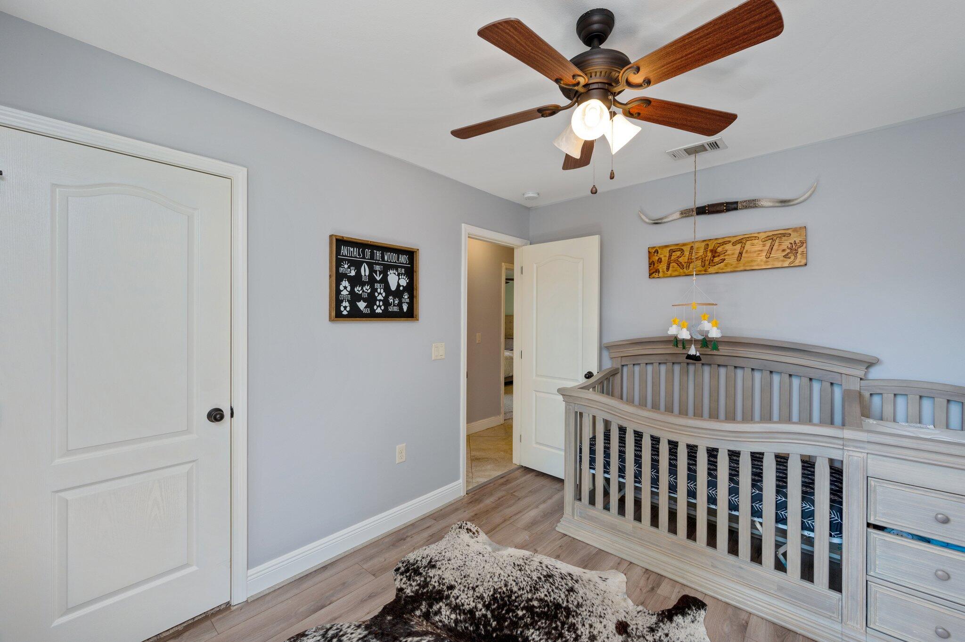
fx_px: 375
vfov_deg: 81.1
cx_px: 482
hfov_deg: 104.3
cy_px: 321
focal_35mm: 14
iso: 160
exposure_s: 1/20
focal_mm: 14
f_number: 9
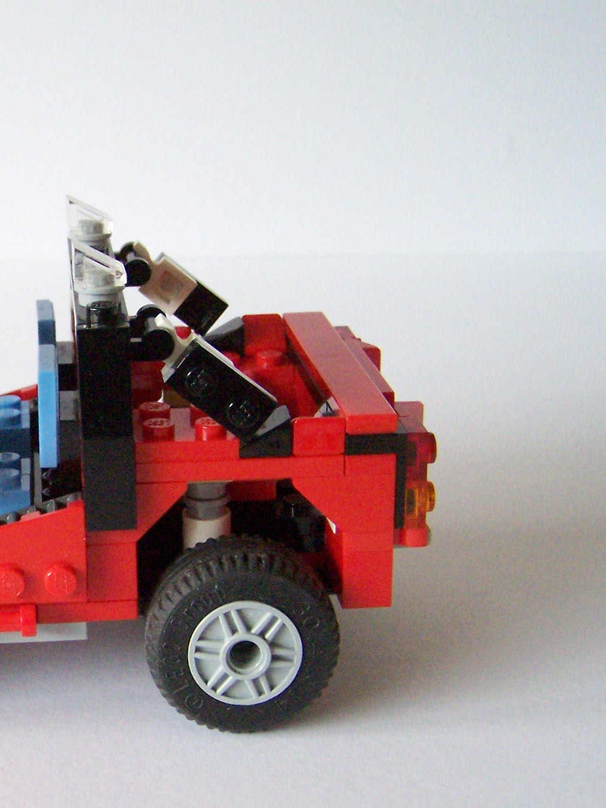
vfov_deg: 30.2
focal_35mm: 64
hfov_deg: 22.0
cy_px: 460
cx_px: -7
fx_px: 1494
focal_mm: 6.3
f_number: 2.8
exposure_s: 1/90
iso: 400
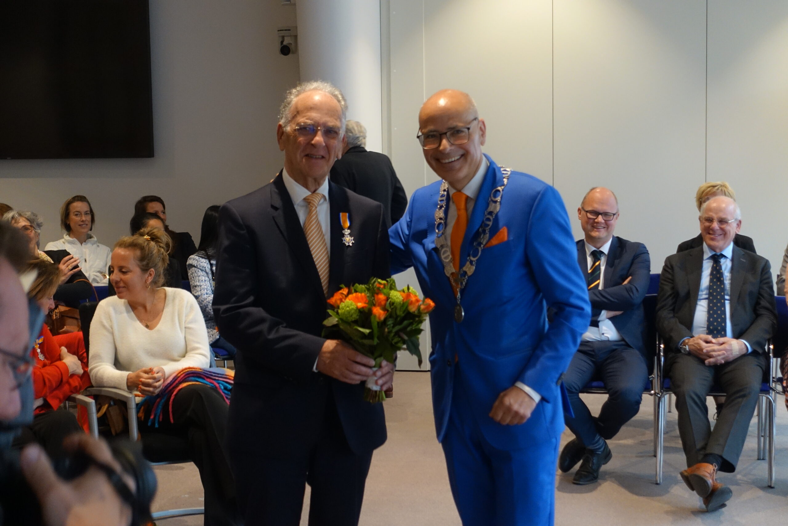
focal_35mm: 61
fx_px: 1335
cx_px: 394
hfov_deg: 32.9
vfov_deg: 22.3
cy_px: 263
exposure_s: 1/125
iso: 1000
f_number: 2.8
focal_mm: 22.38
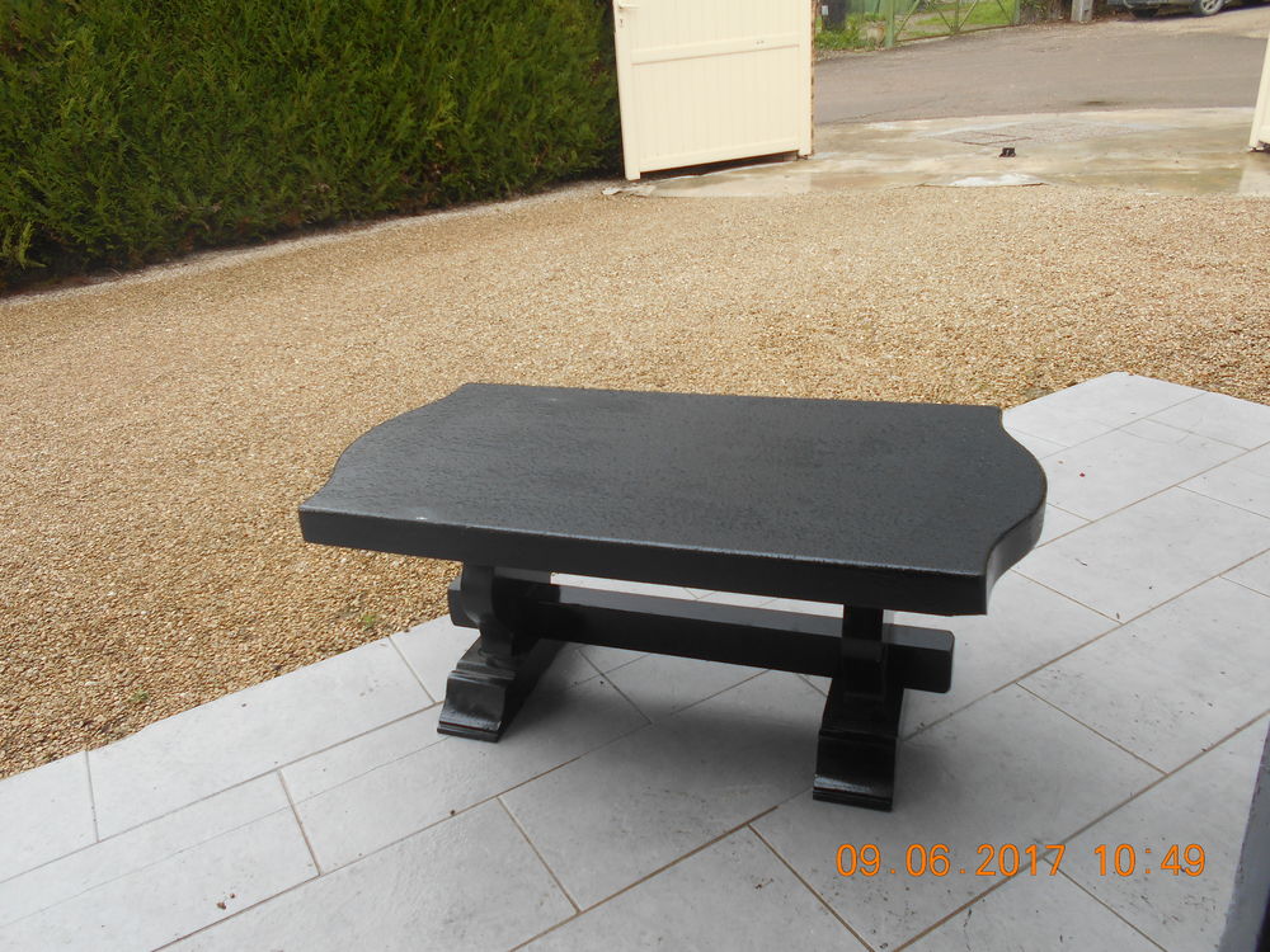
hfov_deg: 67.3
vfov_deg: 53.1
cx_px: 635
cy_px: 476
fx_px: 954
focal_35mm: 26
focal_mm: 4.6
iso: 80
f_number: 3.2
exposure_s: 1/125
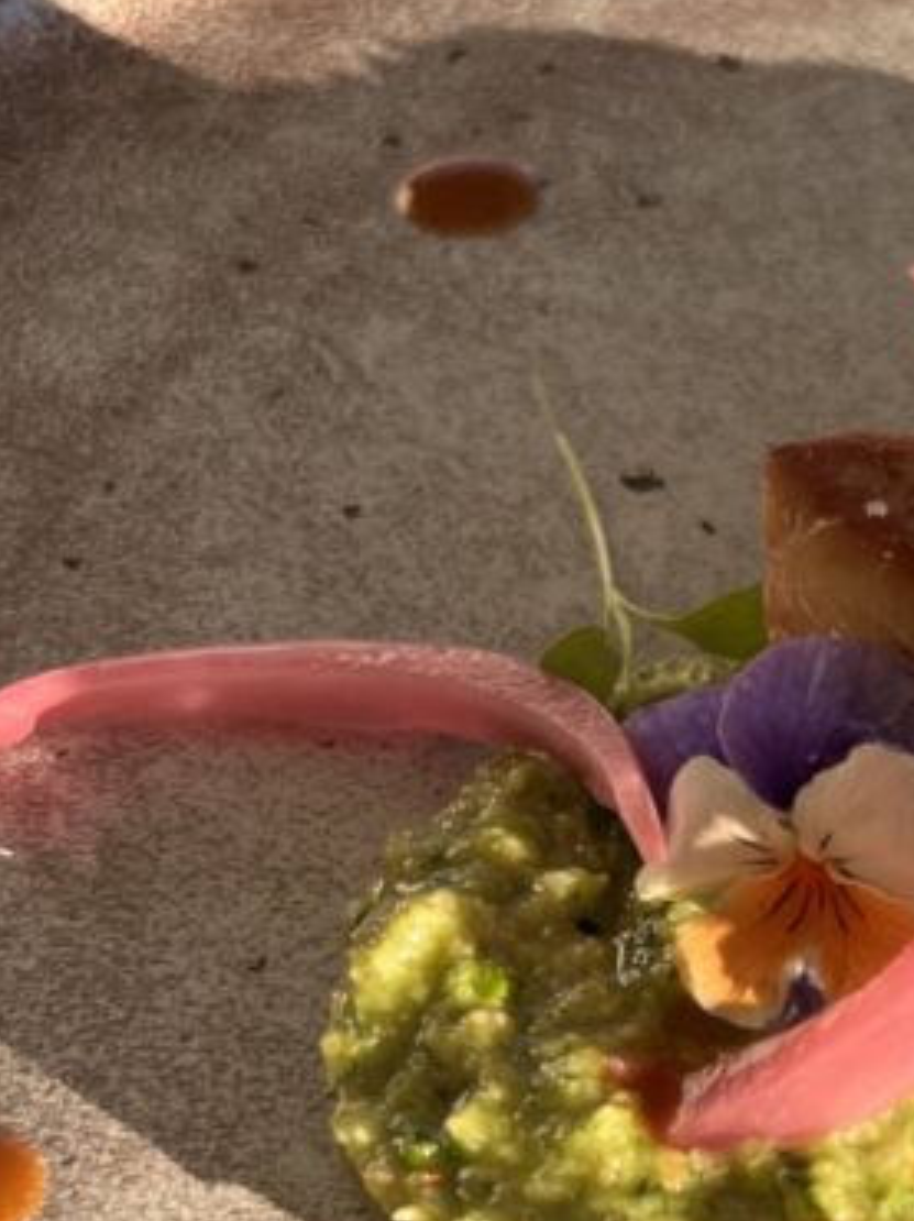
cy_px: 1152
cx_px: 1204
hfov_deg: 18.9
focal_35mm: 72
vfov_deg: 26.0
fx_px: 2538
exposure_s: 1/1531
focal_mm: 5.7
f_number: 1.5
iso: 50
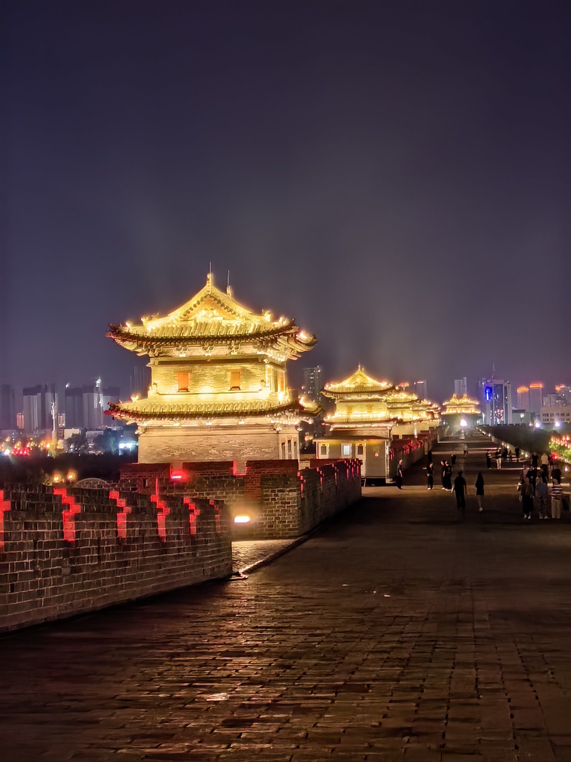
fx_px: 1584
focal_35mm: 72
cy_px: 381
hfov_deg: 20.4
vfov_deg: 27.0
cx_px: 286
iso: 200
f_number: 1.4
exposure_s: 3
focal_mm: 5.75
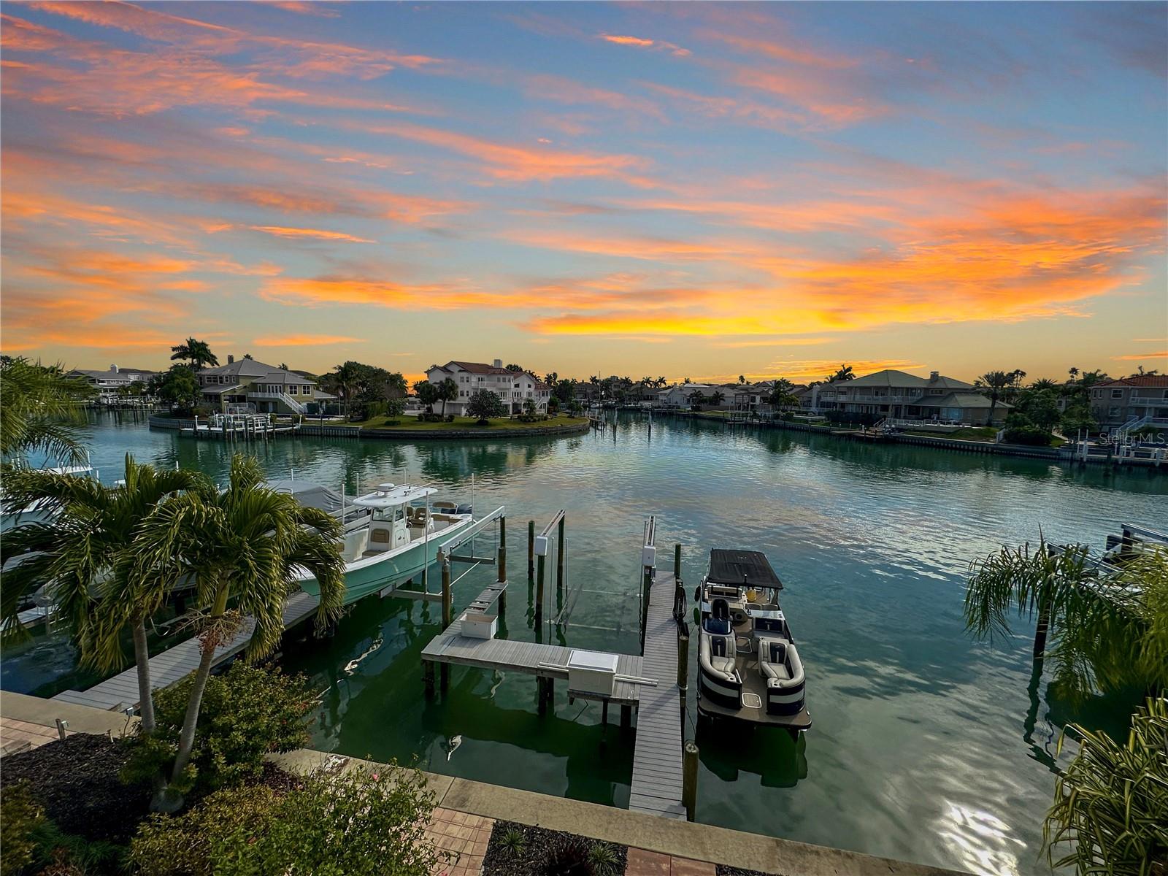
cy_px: 438
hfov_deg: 102.1
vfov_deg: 85.7
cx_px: 584
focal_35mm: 14
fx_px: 472
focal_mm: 2.22
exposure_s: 1/4000
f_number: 2.2
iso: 50
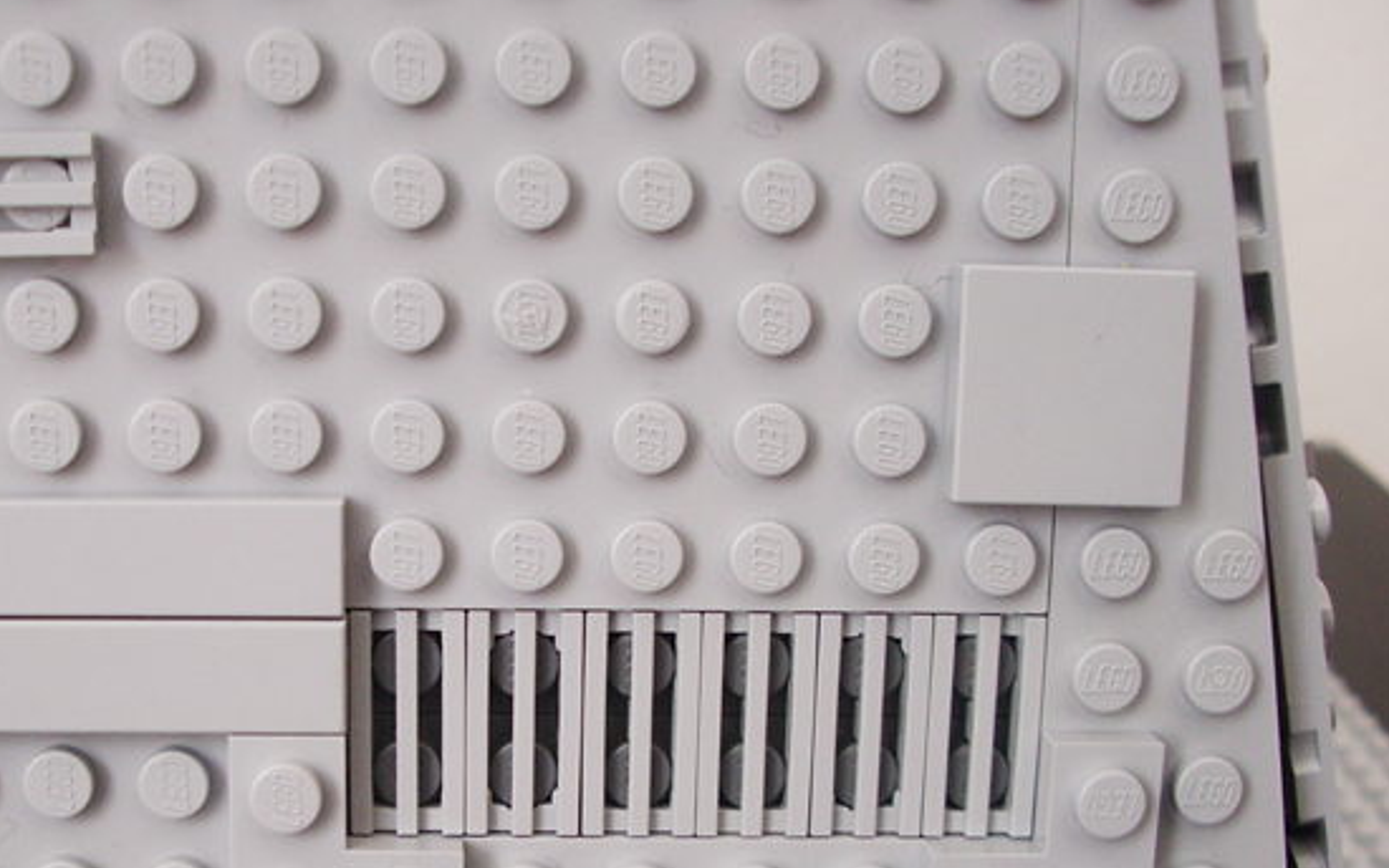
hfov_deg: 37.0
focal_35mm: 54
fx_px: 2045
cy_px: 636
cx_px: 434
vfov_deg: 23.8
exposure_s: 1/13
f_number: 2.6
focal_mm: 5.8
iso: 100
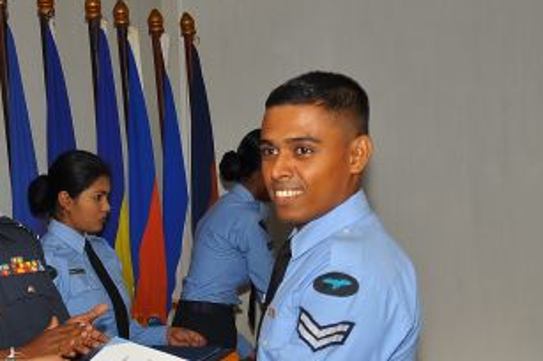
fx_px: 1235
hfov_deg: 24.0
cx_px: 37
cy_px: 288
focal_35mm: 82
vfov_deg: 16.5
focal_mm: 28
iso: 250
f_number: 5.6
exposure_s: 1/60
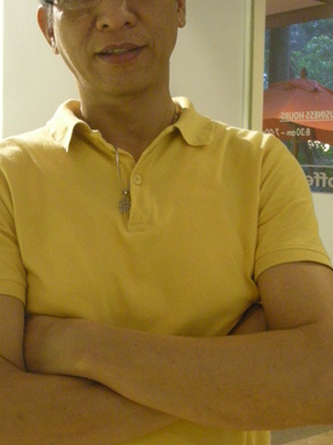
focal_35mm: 57
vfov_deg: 33.7
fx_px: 731
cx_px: 183
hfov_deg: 25.6
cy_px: 252
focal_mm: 5.8
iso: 381
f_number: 2.8
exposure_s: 1/8.1
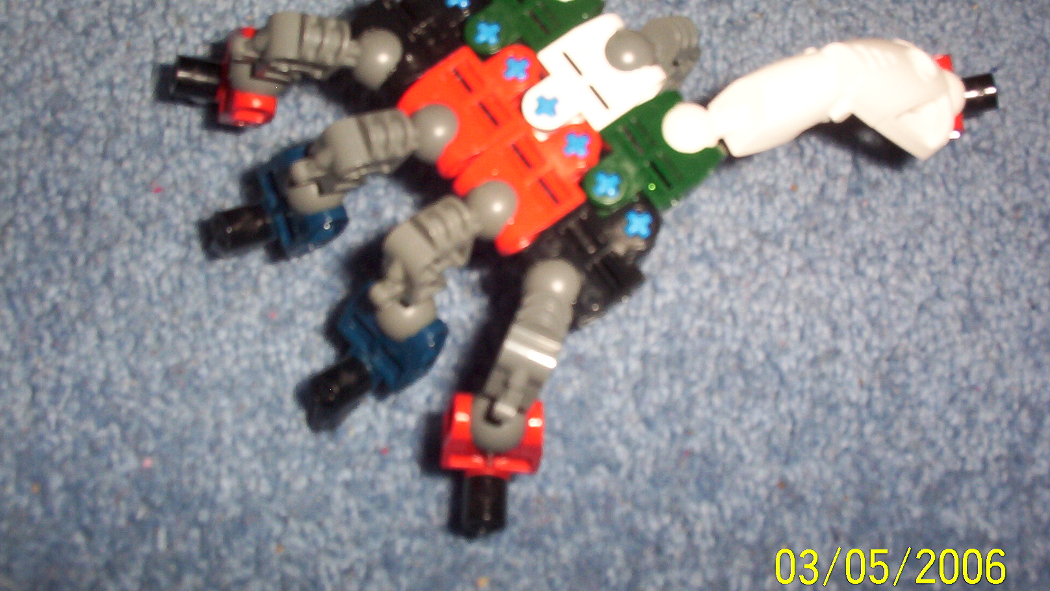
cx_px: 529
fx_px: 1197
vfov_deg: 27.7
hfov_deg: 47.4
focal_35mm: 43
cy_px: 265
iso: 140
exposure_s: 1/30
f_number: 4.5
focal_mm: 6
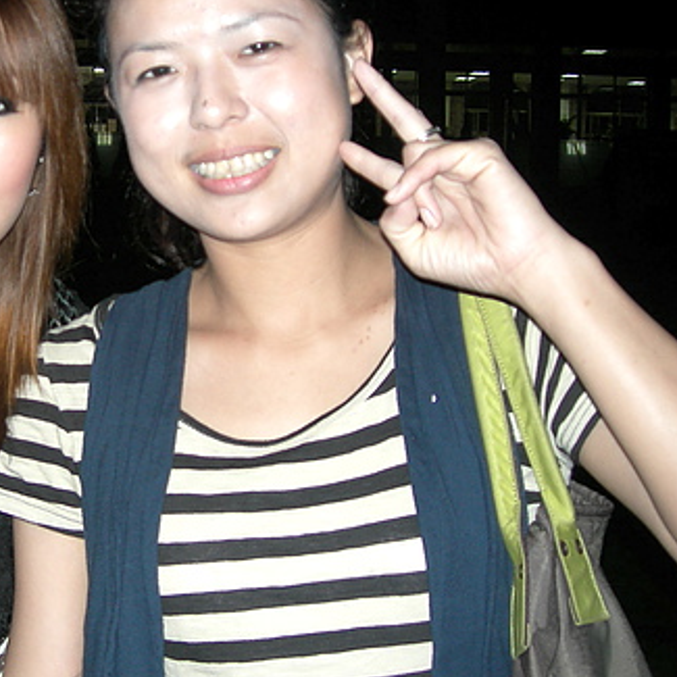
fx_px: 1372
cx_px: 79
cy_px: 315
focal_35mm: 62
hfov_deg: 26.8
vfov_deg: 27.7
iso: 50
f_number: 2.8
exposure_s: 1/60.1
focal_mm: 7.8
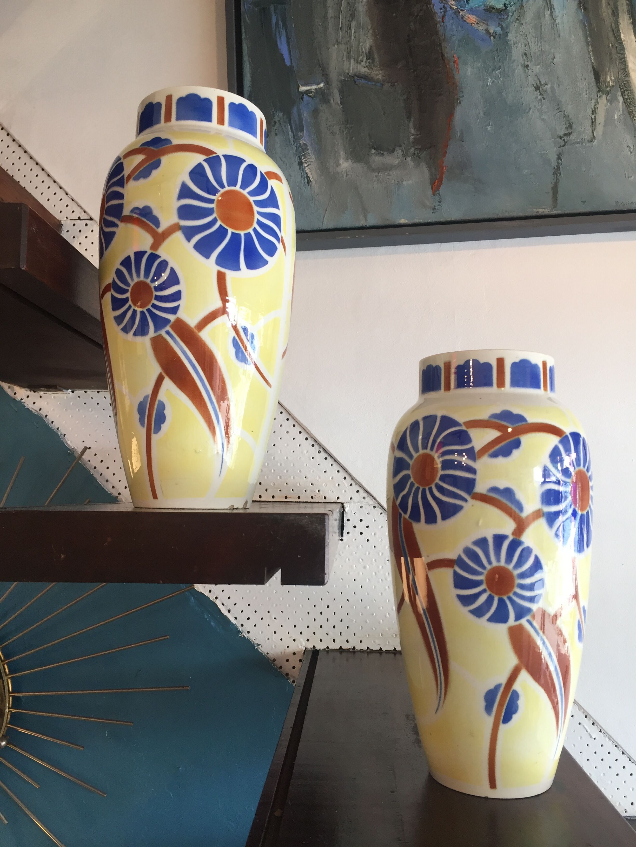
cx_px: 318
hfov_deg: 48.2
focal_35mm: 29
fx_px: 710
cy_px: 424
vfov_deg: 61.7
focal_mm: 4.15
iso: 32
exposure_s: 1/33
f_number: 2.2
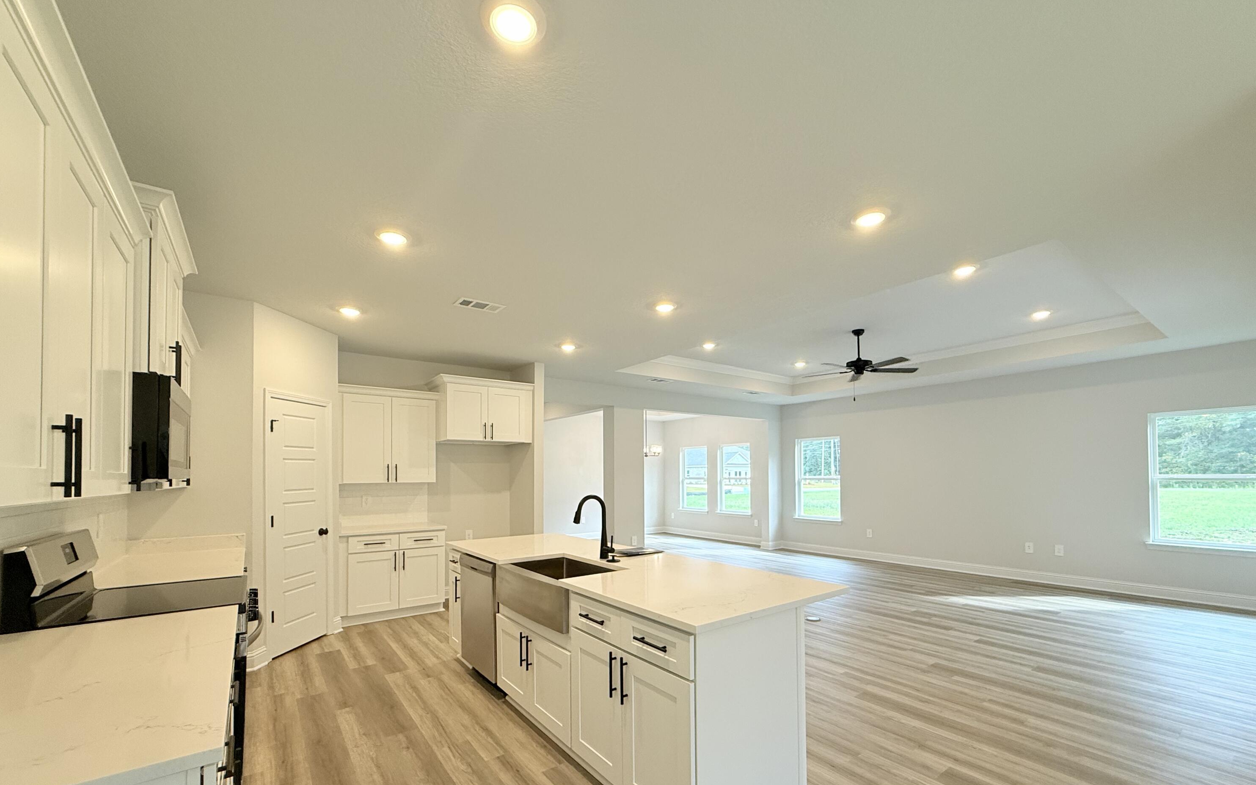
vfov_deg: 74.1
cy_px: 467
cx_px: 625
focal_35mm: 15
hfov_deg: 101.5
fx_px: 513
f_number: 2.2
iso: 200
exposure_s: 1/120
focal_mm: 2.22
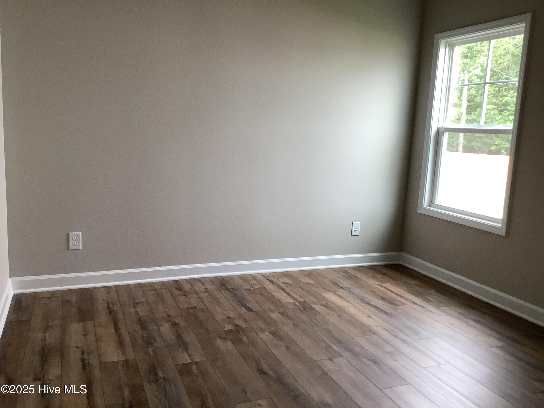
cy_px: 204
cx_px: 272
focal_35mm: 31
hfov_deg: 58.4
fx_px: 487
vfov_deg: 45.4
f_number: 2.4
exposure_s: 1/50
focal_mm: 3.3
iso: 50
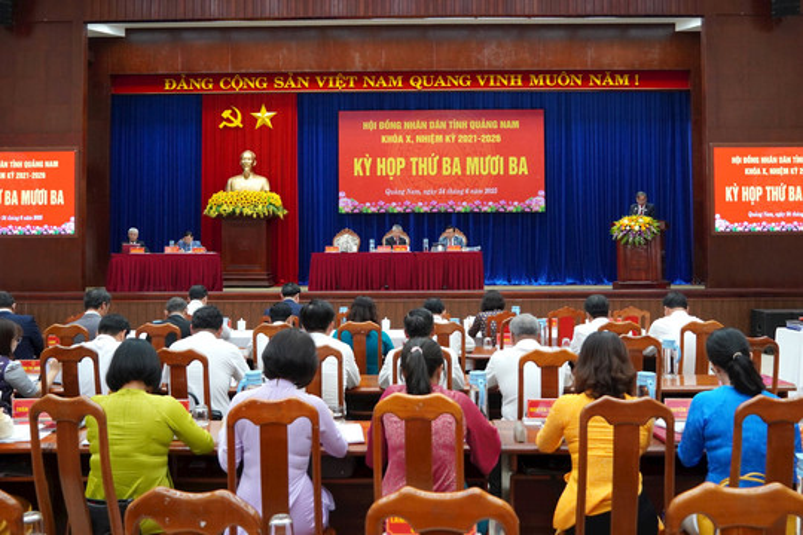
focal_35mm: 27
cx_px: 402
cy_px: 268
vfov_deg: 47.9
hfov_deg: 67.4
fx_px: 602
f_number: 4
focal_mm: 18
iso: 1250
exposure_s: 1/160
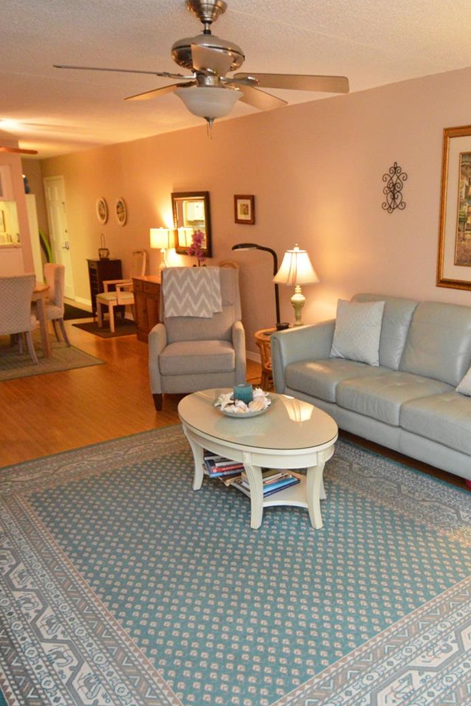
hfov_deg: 45.5
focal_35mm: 28
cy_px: 360
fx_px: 549
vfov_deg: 65.5
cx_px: 327
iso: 2500
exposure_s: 1/60
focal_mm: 12
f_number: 4
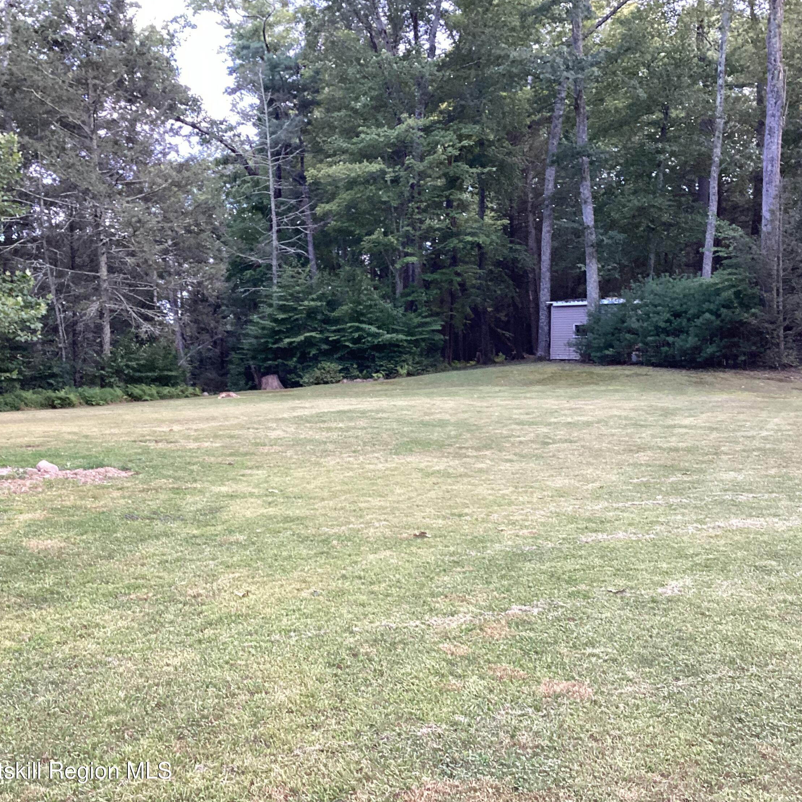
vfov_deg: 44.9
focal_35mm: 37
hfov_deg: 44.9
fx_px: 970
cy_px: 402
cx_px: 357
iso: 64
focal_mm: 3.3
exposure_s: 1/120
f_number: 2.4
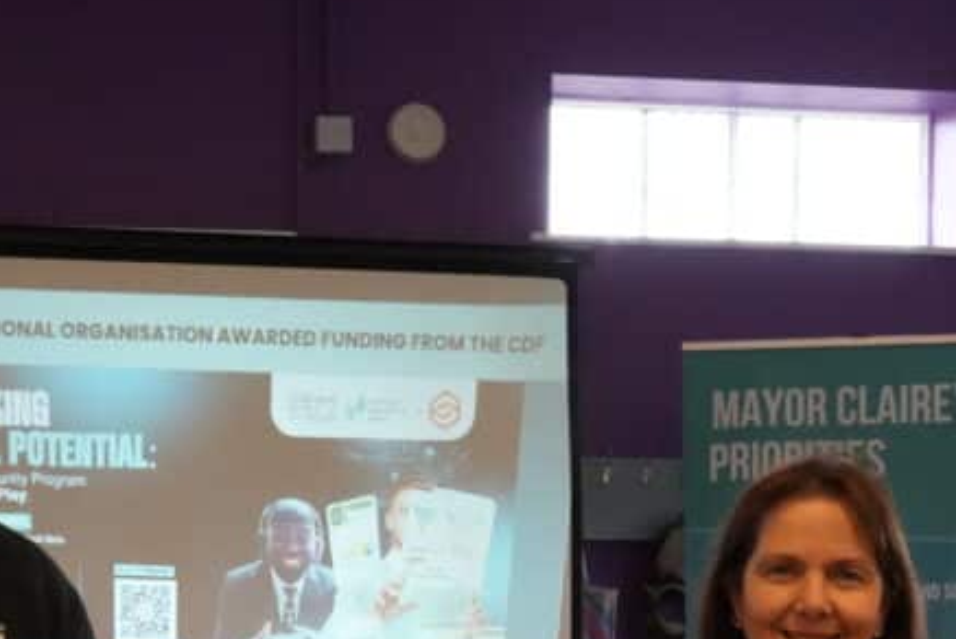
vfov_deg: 15.0
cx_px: 403
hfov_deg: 22.8
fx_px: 2365
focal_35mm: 89
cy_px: 677
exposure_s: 1/30
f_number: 14
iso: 12800
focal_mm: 38
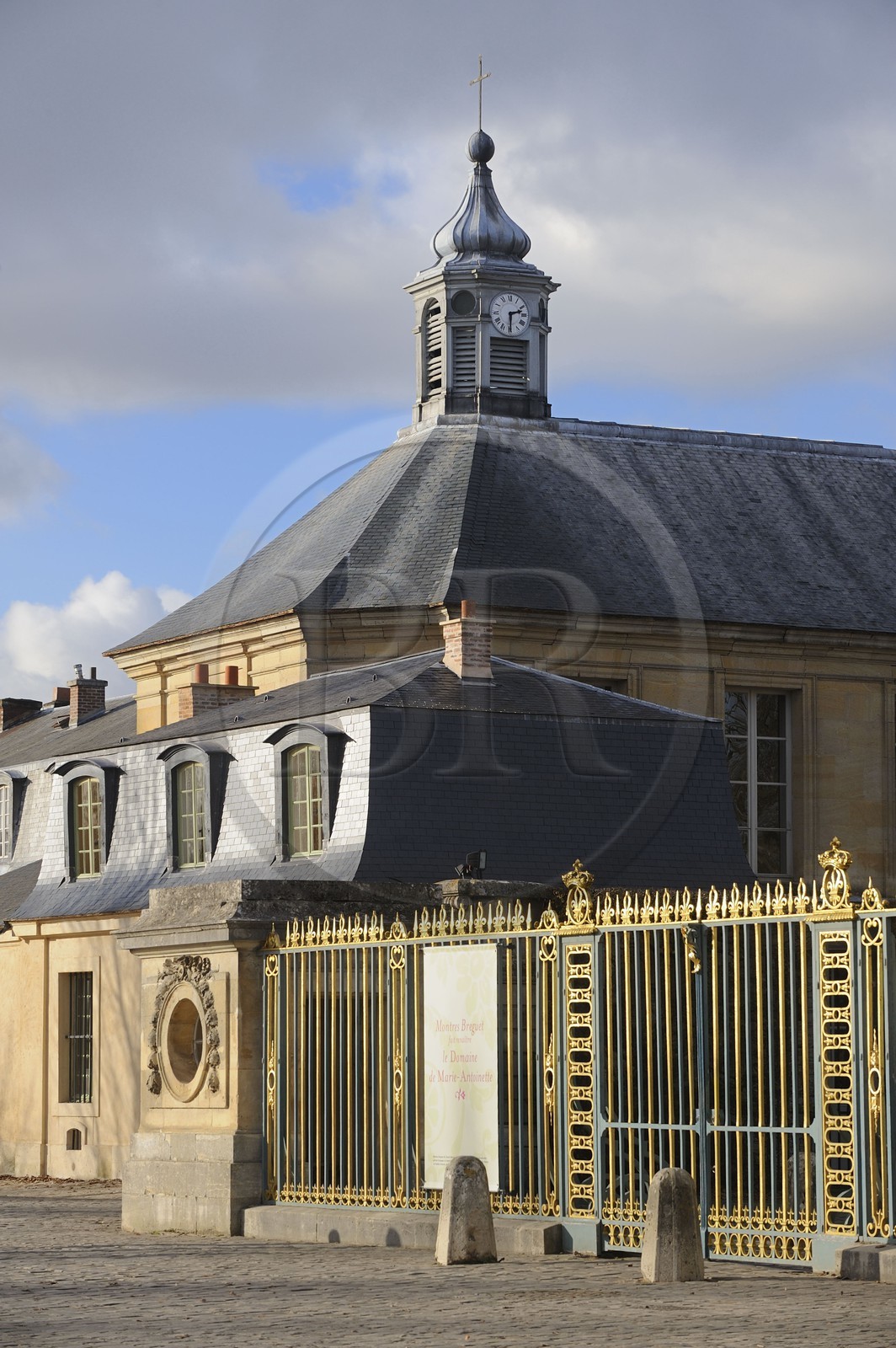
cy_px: 674
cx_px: 448
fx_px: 4113
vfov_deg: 18.6
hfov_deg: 12.4
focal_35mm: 110
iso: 200
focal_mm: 110
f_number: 9
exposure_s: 1/320
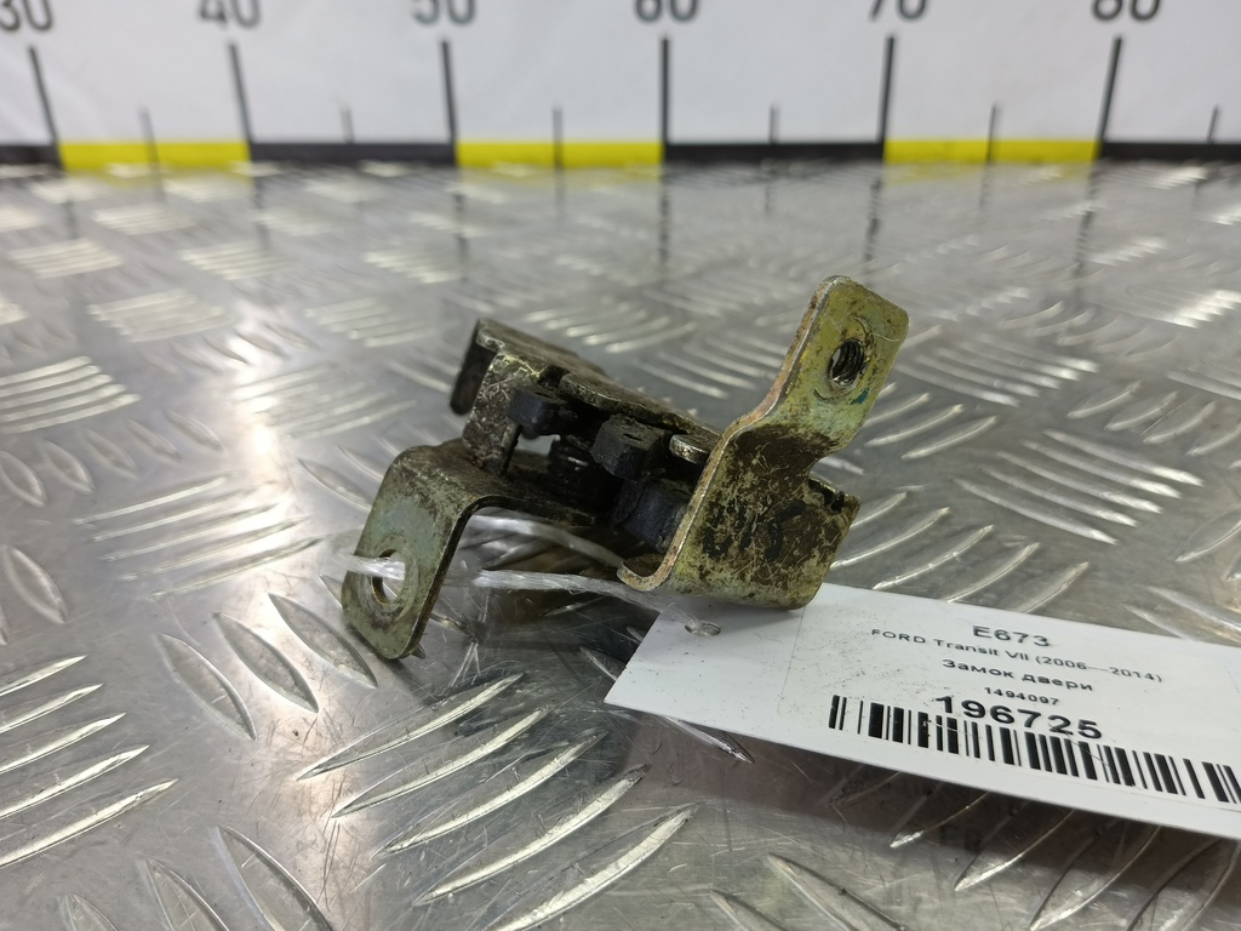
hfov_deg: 73.9
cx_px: 620
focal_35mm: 23
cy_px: 466
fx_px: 825
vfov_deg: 58.9
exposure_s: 1/50
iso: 125
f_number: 1.6
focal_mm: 4.11
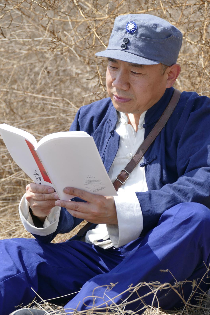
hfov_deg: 6.5
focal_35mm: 211
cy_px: 158
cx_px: 105
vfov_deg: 9.8
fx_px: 1846
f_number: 4
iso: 125
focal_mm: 76.94
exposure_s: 1/640
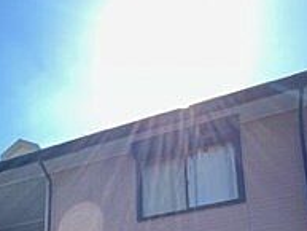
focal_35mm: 43
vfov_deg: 27.2
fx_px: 382
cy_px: 312
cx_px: 37
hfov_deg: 40.8
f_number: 1.8
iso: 32
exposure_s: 1/436
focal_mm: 1.57
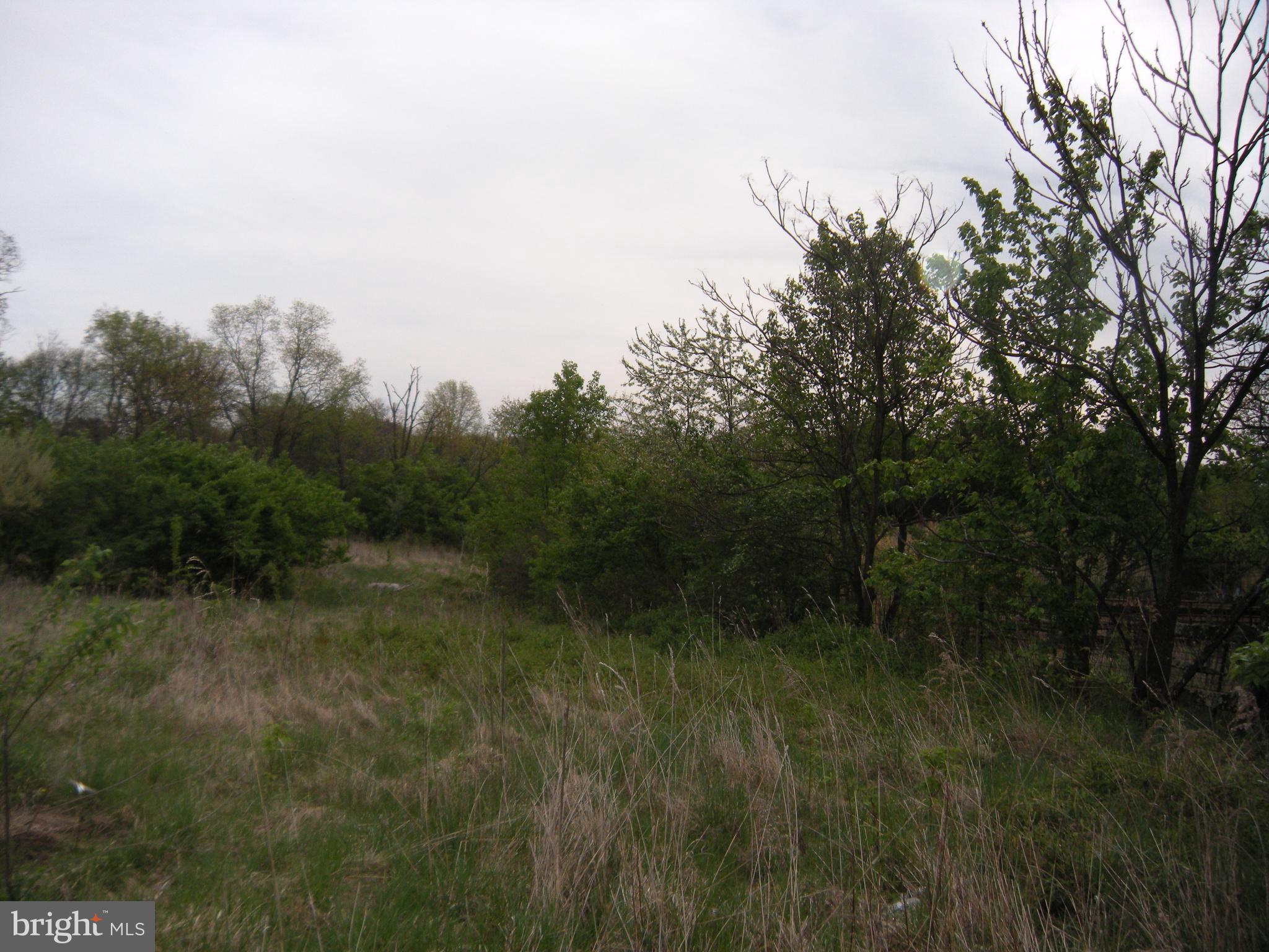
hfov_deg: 52.6
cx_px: 634
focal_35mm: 35
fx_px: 1283
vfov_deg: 40.7
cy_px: 476
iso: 89
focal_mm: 5.9
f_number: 3.8
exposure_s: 1/1100
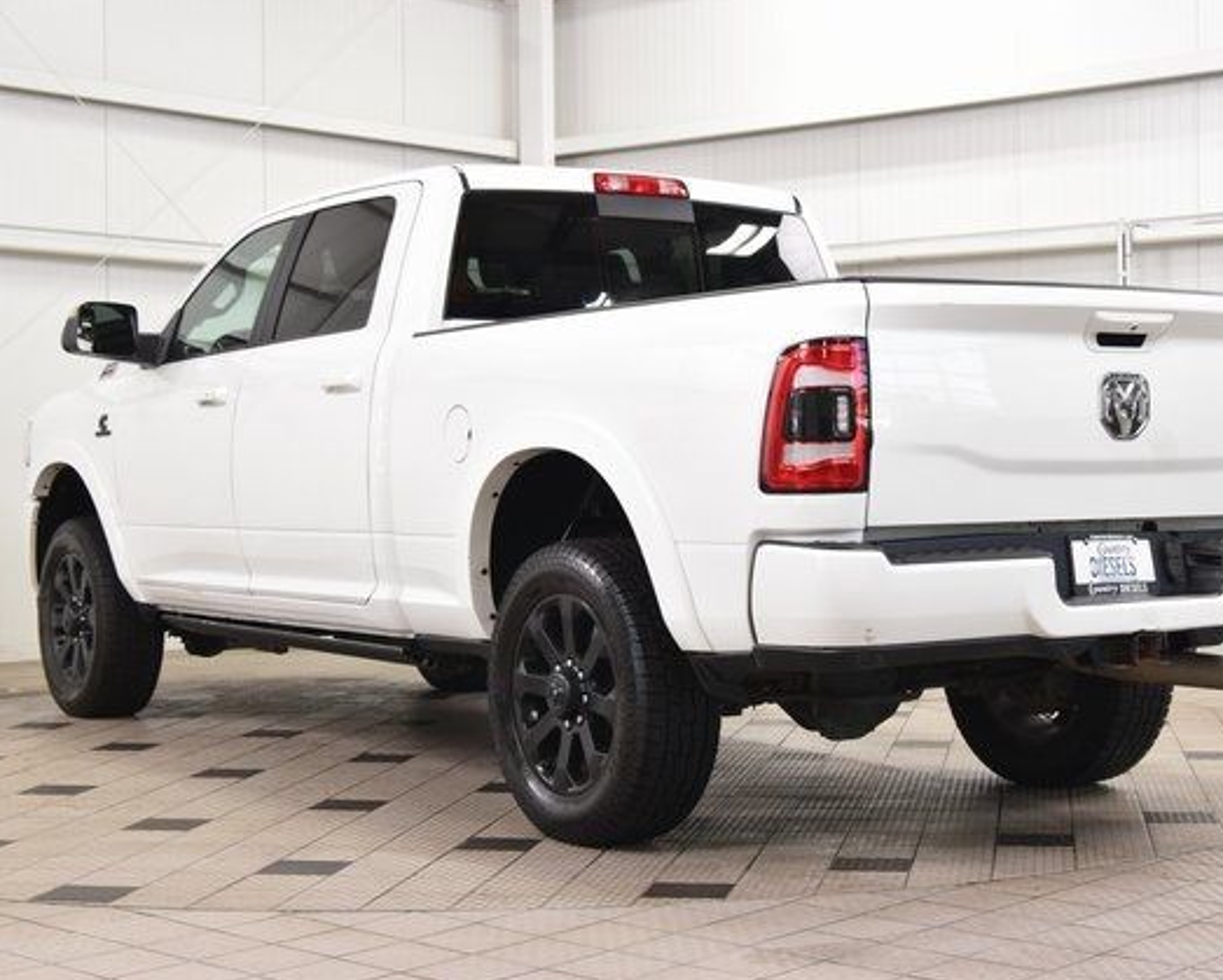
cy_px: 492
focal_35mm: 62
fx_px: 2245
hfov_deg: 30.4
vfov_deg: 24.6
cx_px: 692
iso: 1600
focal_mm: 36
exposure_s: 1/60
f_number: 8
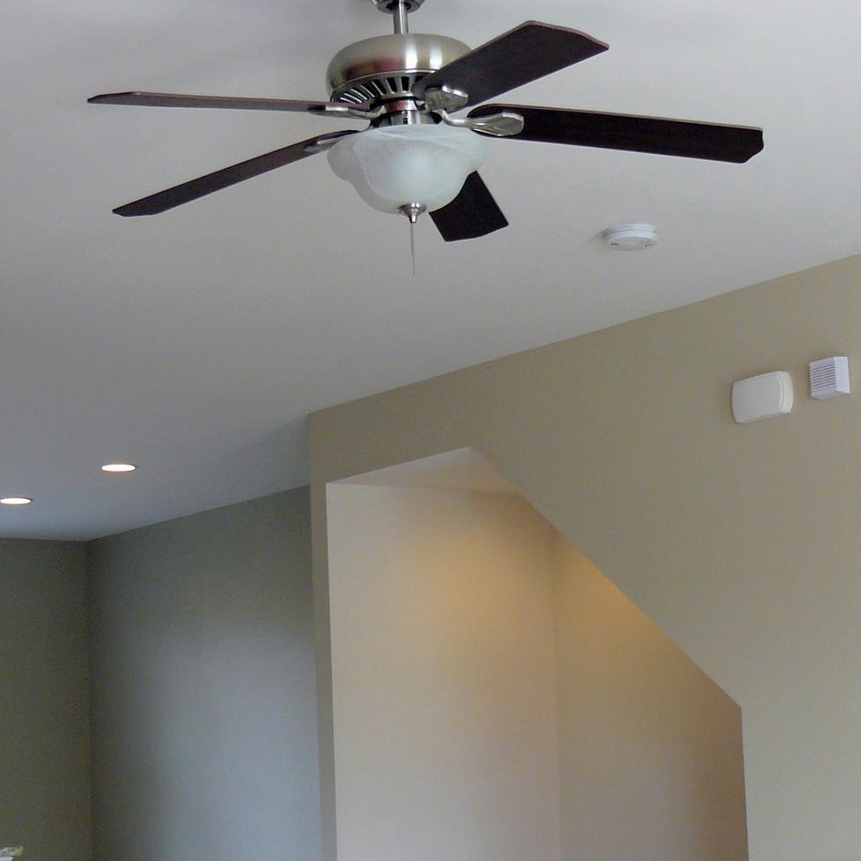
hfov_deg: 25.7
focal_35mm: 67
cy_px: 621
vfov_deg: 25.5
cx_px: 366
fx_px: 1885
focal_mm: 6
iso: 100
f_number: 2.8
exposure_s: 1/40
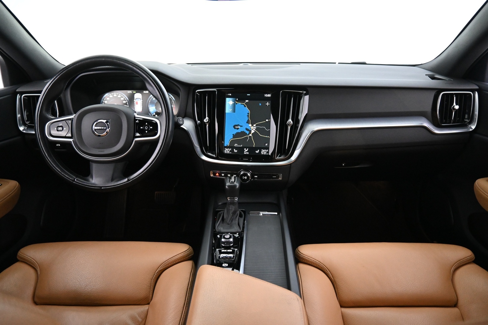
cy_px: 162
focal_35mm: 24
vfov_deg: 53.1
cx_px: 244
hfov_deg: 73.7
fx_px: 325
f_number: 3.5
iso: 4000
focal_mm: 16
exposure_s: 1/25
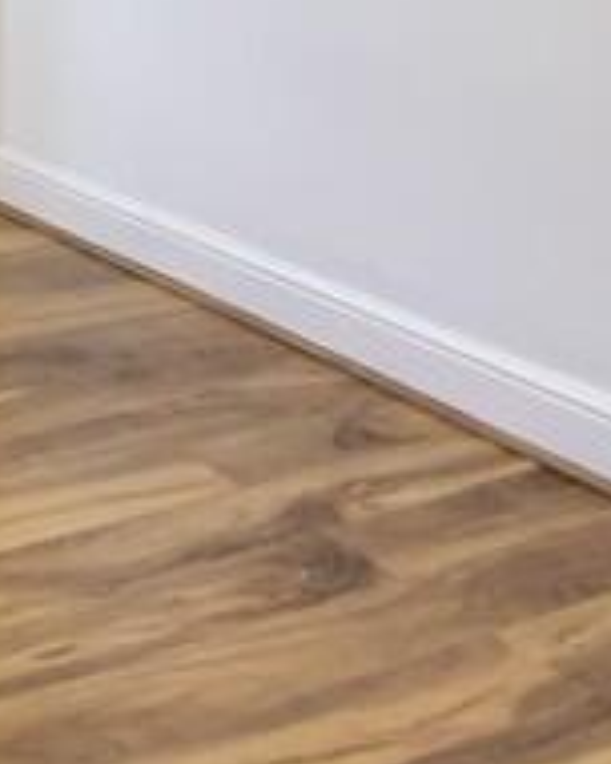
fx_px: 1718
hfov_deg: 18.2
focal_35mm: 76
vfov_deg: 21.6
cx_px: -277
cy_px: -332
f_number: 8
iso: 640
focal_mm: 10
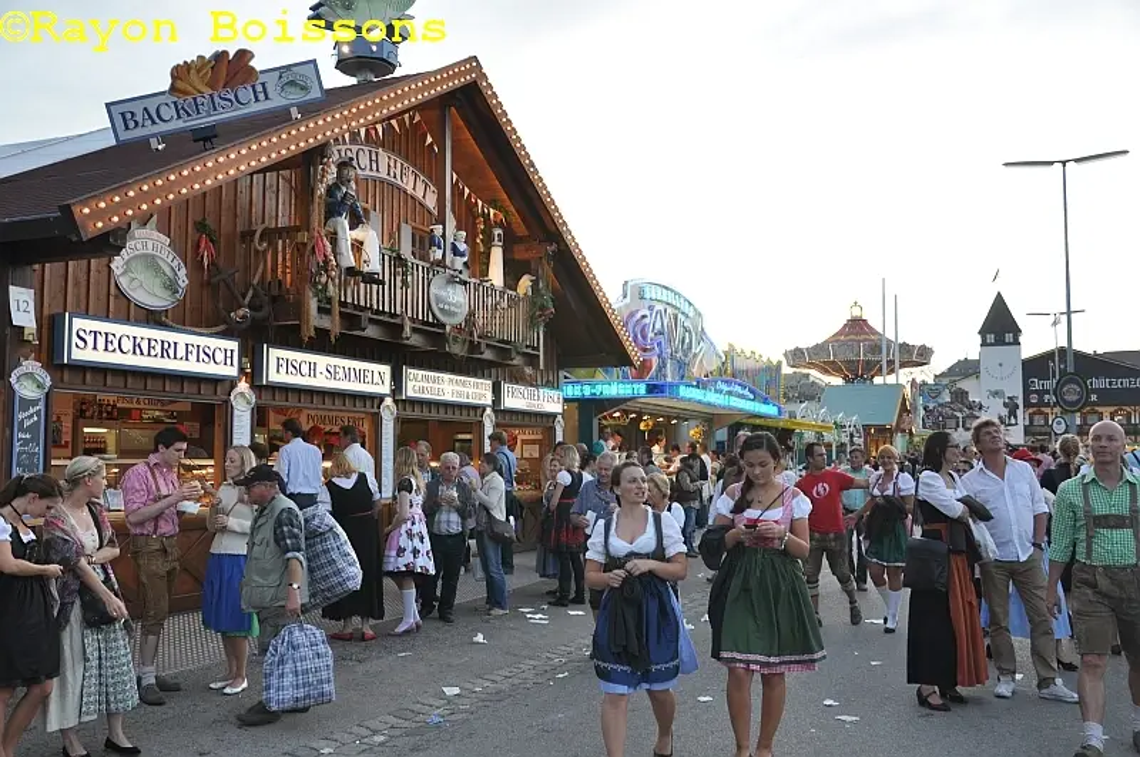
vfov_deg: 39.9
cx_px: 570
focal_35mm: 33
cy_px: 378
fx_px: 1044
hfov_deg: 57.3
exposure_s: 1/125
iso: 200
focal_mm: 22
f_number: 5.6
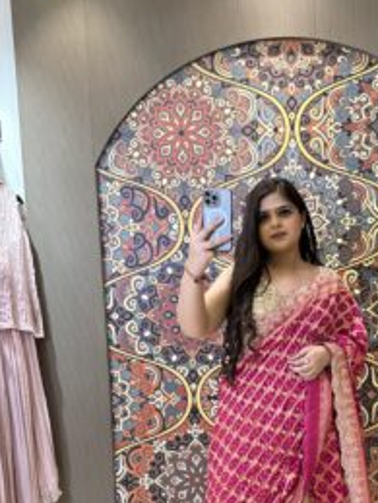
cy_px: 340
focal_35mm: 37
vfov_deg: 49.1
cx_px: 258
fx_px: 537
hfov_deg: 38.2
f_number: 1.78
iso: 200
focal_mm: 6.86
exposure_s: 1/100
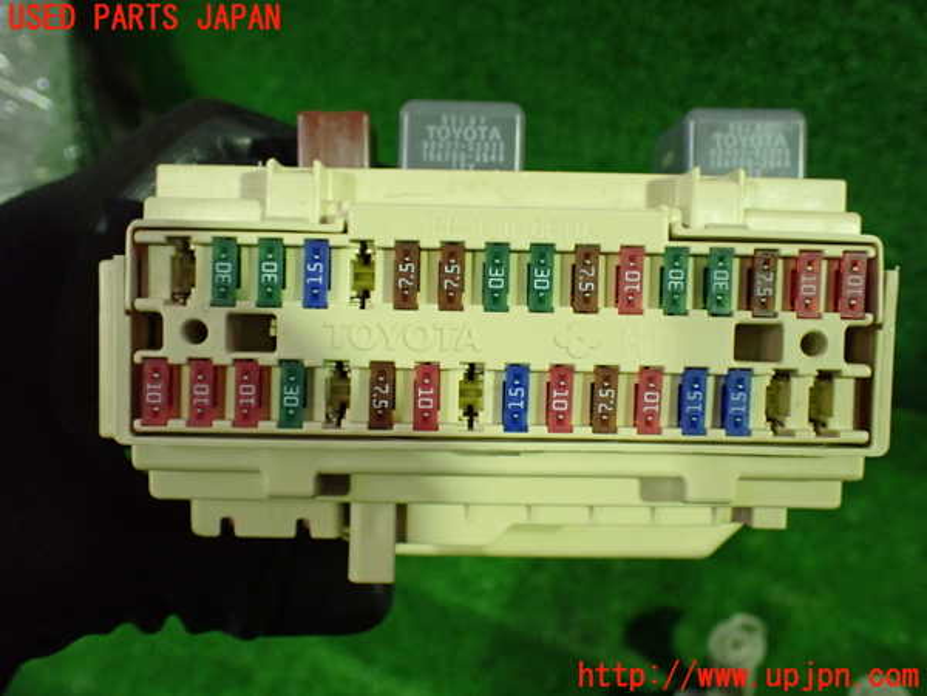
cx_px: 464
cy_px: 348
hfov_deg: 60.0
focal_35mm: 30
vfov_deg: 46.8
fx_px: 803
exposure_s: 1/80
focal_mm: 5.4
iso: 800
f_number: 2.3
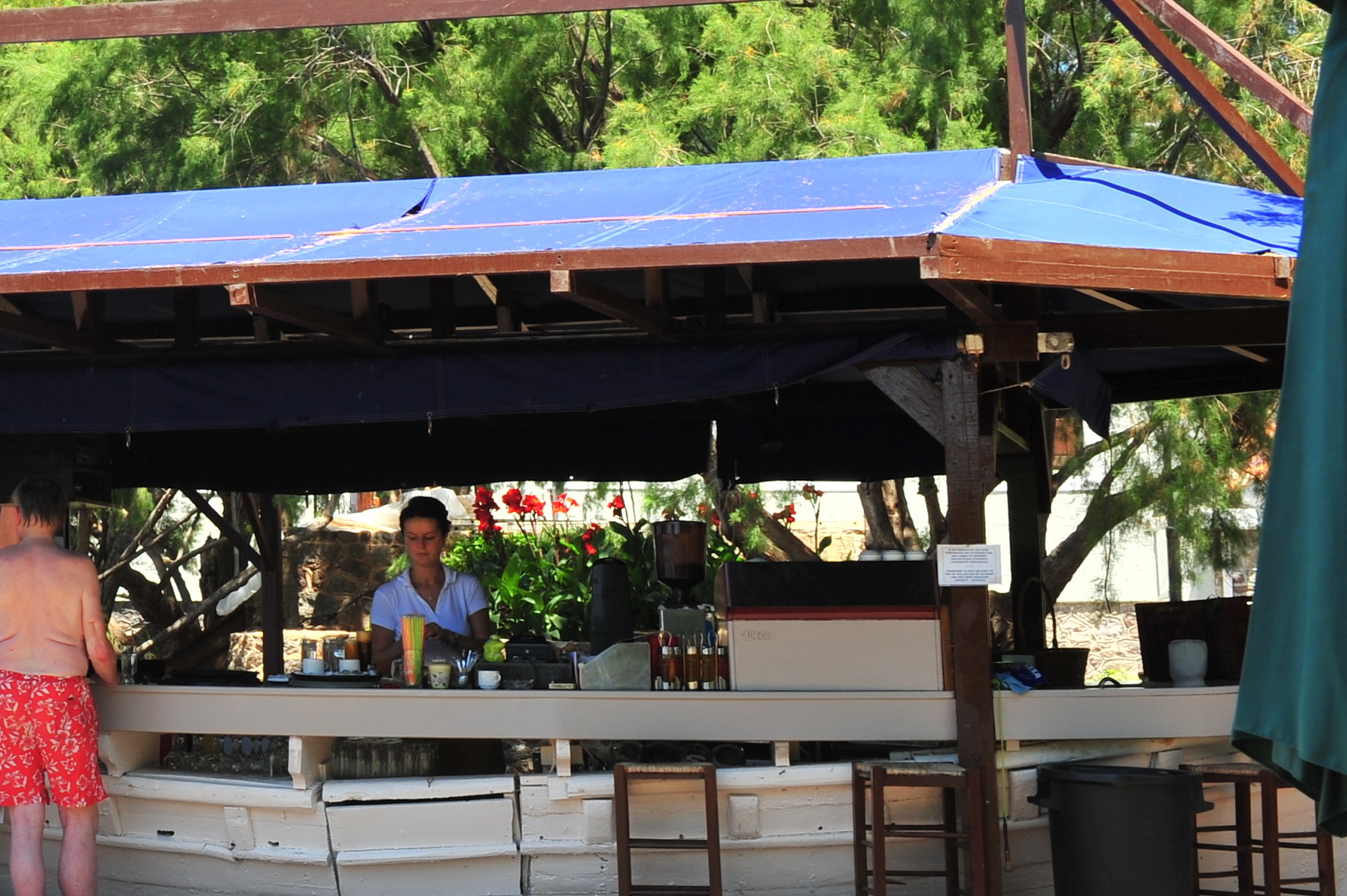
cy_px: 133
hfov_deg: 18.4
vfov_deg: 12.8
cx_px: -209
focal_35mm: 106
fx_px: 3964
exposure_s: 1/80
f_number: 14
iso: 200
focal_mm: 44
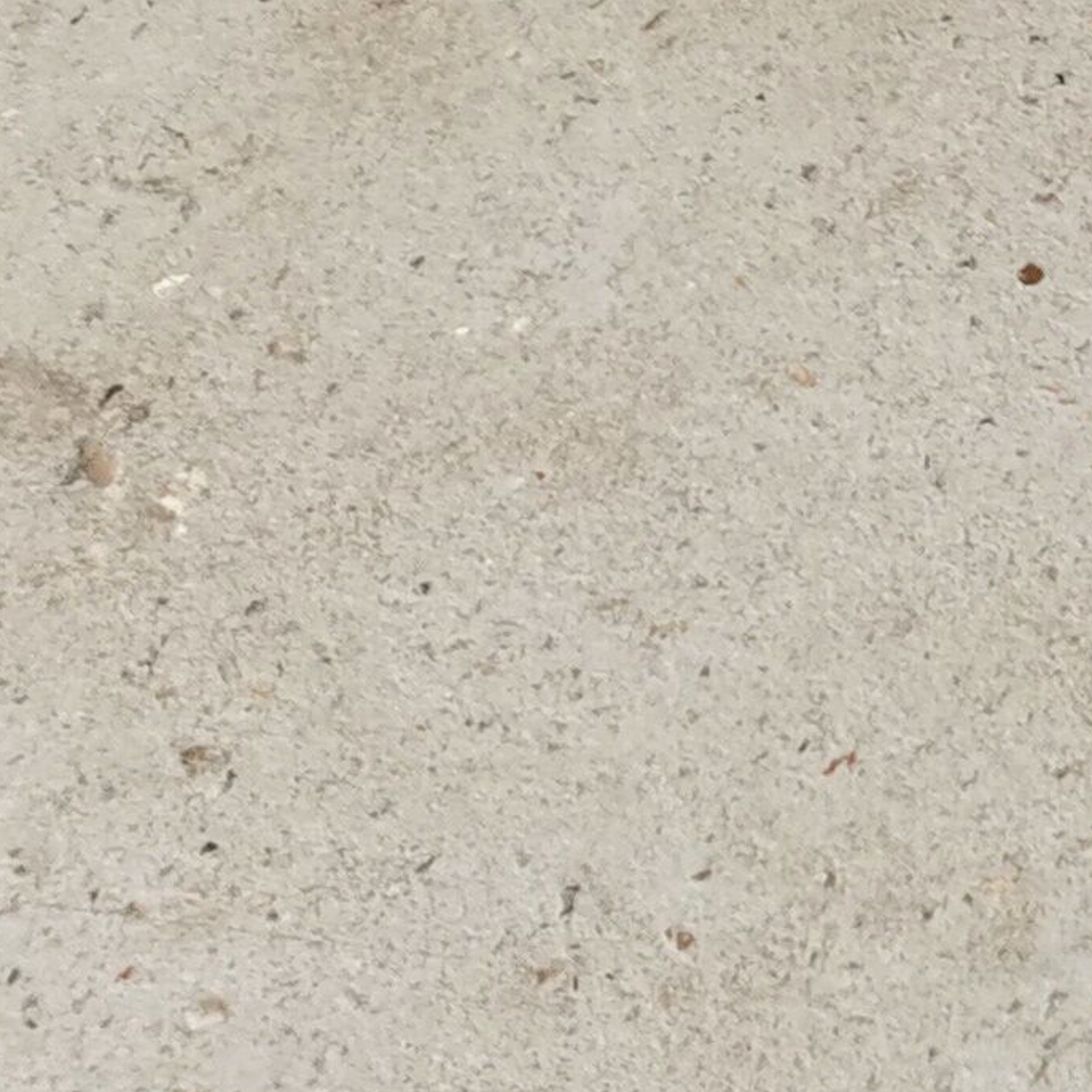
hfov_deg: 11.4
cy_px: -613
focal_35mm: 127
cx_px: 2642
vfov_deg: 12.9
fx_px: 4533
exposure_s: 1/100
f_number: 1.8
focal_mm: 5.58
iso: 160
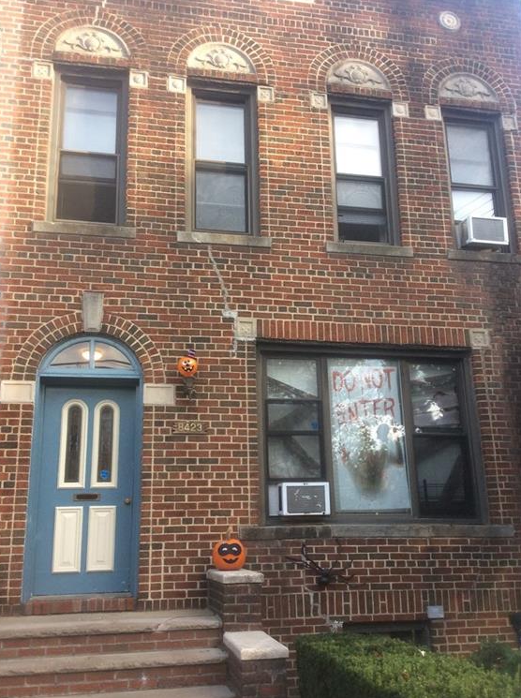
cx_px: 254
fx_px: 684
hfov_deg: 41.7
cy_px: 358
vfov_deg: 54.0
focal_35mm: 34
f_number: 2.4
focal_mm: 3.3
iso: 32
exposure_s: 1/124
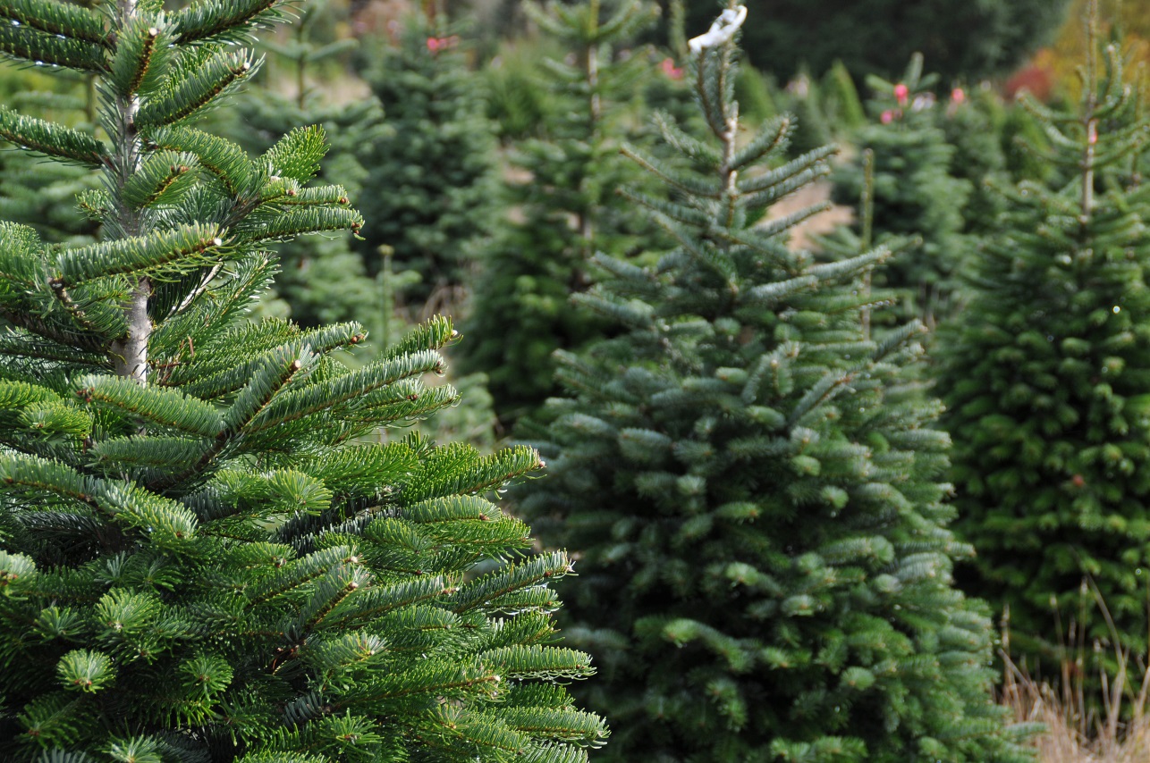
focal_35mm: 120
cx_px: 575
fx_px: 3828
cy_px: 382
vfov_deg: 11.4
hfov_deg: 17.1
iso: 200
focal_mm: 80
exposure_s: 1/200
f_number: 7.1
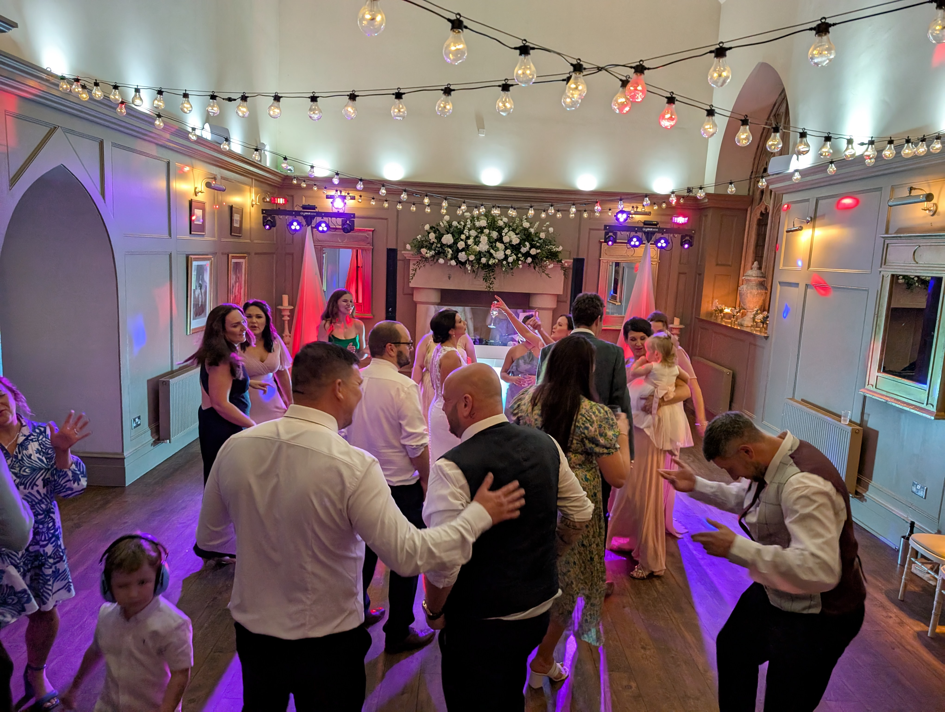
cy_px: 356
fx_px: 656
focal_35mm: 24
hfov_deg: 71.5
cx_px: 472
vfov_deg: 56.9
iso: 601
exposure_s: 1/50
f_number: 1.68
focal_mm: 6.9
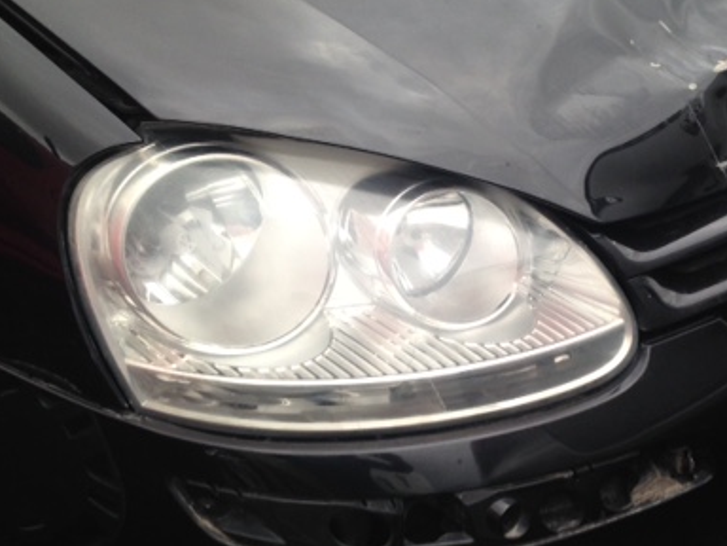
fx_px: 1155
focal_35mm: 55
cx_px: 504
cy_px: 320
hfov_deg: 34.5
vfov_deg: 26.5
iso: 64
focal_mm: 4.12
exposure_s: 1/40
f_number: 2.4
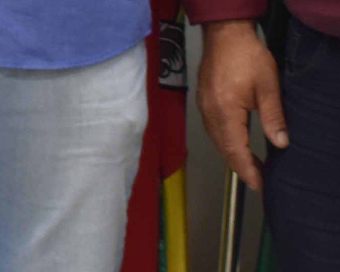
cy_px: -387
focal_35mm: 246
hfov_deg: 7.7
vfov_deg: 6.0
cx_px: -222
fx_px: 2475
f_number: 4
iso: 1000
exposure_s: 1/60
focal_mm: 26
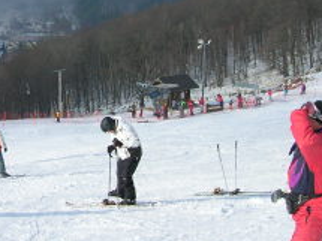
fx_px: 707
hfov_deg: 25.4
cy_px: 47
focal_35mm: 76
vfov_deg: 19.2
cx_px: 90
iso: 50
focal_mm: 5.7
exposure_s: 1/466
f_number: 4.9
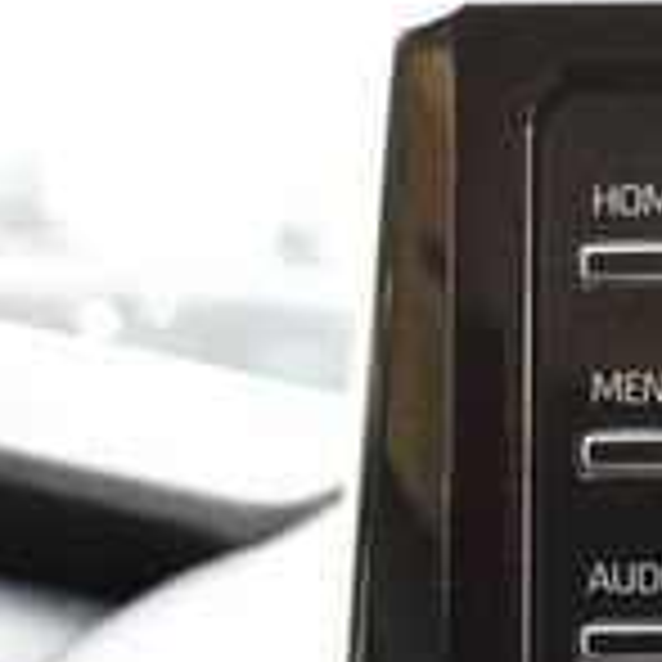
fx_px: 2878
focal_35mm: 133
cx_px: 1401
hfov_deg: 11.6
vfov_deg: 12.9
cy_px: 676
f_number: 5.6
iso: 720
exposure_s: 1/125
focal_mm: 24
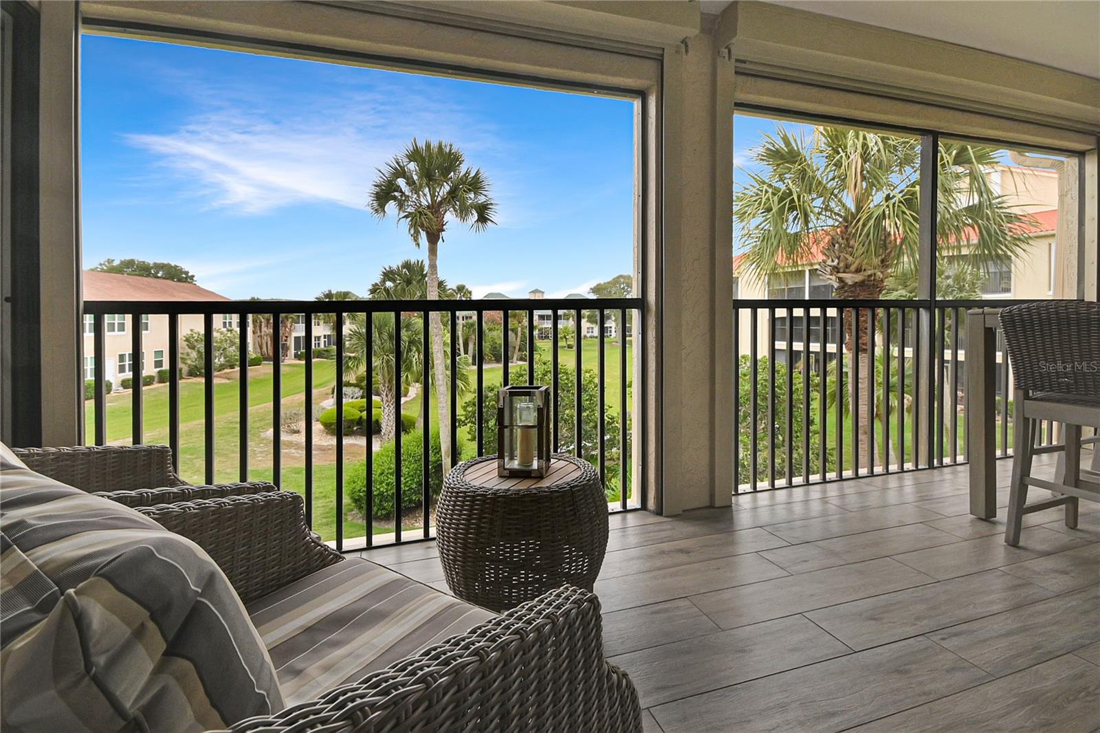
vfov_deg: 77.3
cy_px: 366
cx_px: 550
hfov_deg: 100.4
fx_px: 458
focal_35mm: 15
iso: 1000
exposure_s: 1/400
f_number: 10
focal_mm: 10
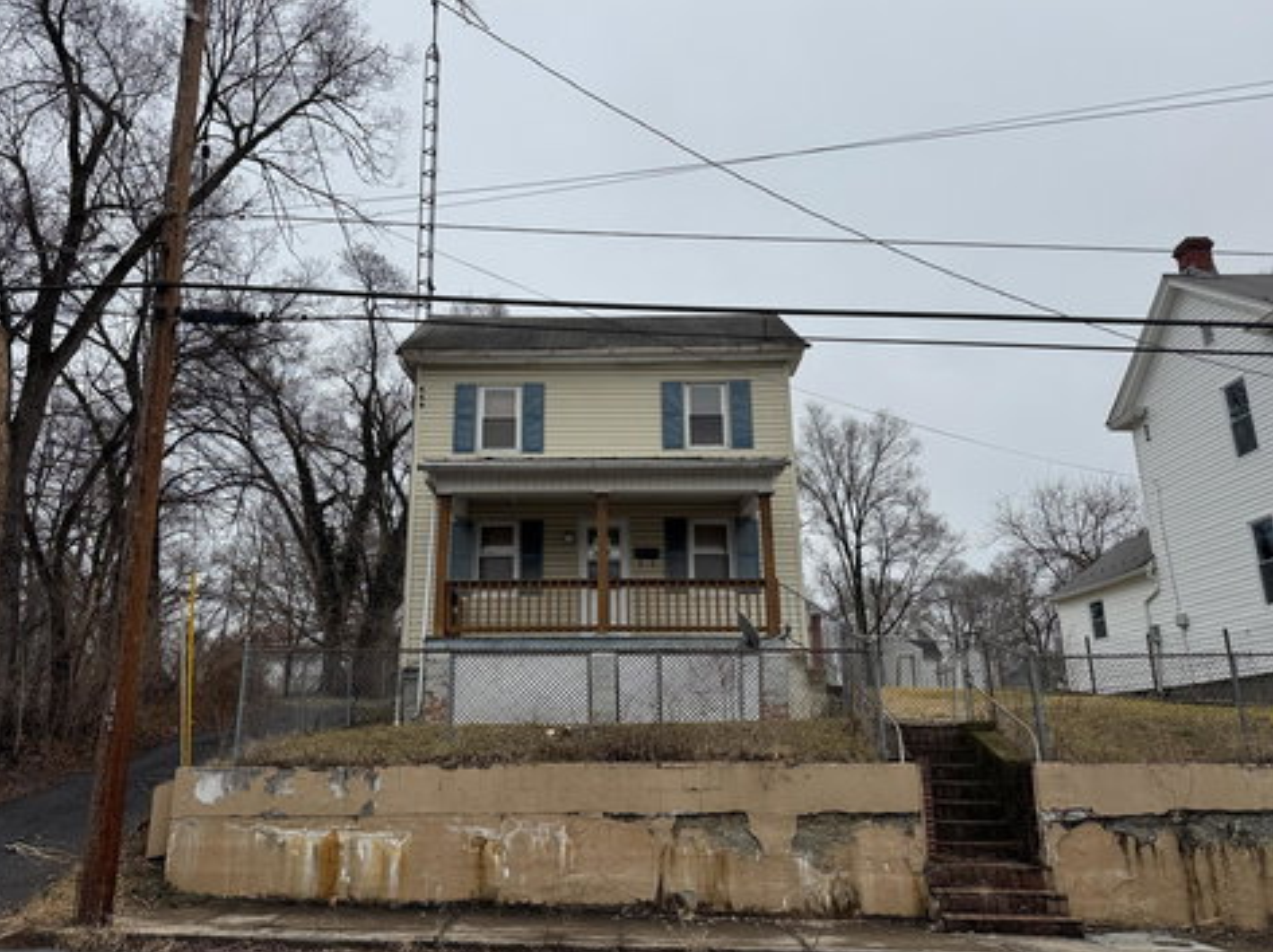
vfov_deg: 53.0
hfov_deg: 67.2
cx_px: 587
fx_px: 955
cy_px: 489
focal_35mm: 26
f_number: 1.78
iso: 80
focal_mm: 6.76
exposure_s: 1/6410
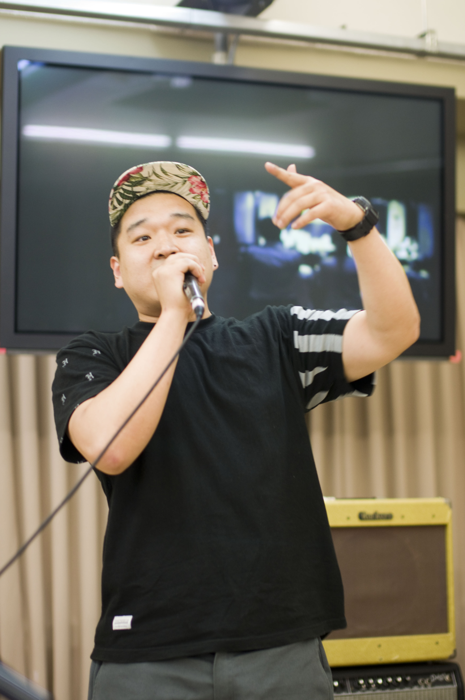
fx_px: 1457
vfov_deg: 27.0
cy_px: 350
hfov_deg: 18.1
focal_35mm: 75
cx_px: 232
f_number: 1.4
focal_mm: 50
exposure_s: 1/100
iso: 400
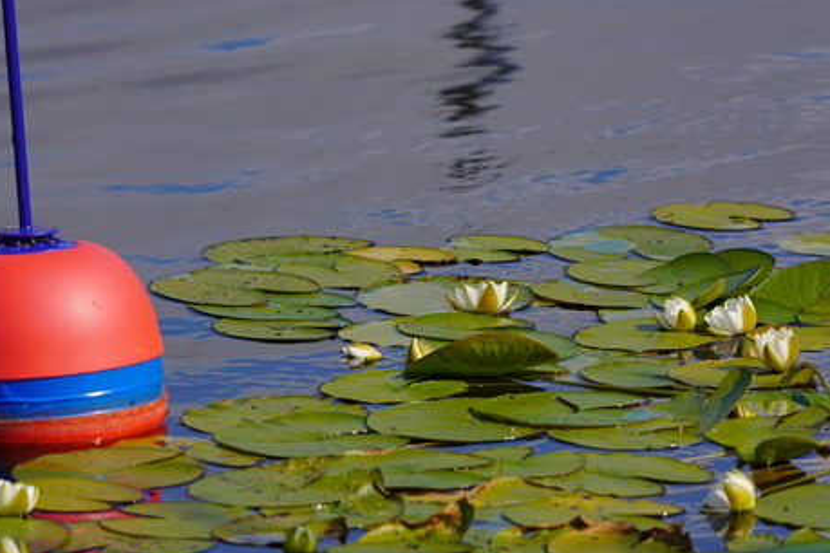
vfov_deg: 2.8
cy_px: 380
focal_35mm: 492
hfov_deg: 4.2
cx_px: 309
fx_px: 11342
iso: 100
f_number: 6.3
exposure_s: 1/640
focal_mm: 353
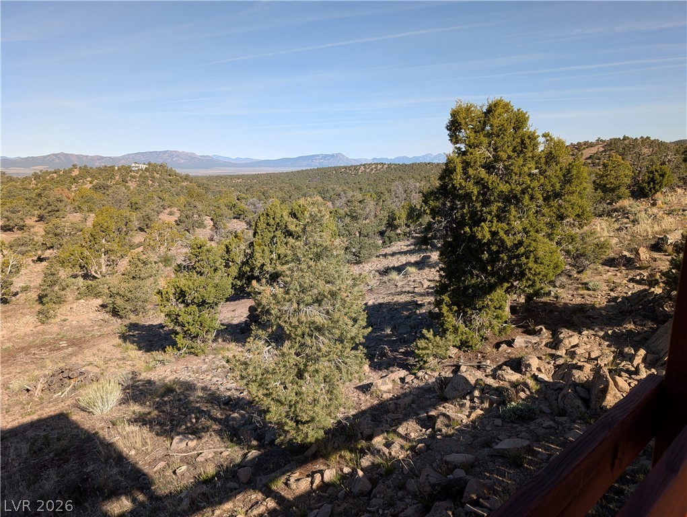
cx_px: 344
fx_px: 477
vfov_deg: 56.9
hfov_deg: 71.5
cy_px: 258
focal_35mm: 24
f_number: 1.68
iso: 23
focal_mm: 6.9
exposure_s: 1/929
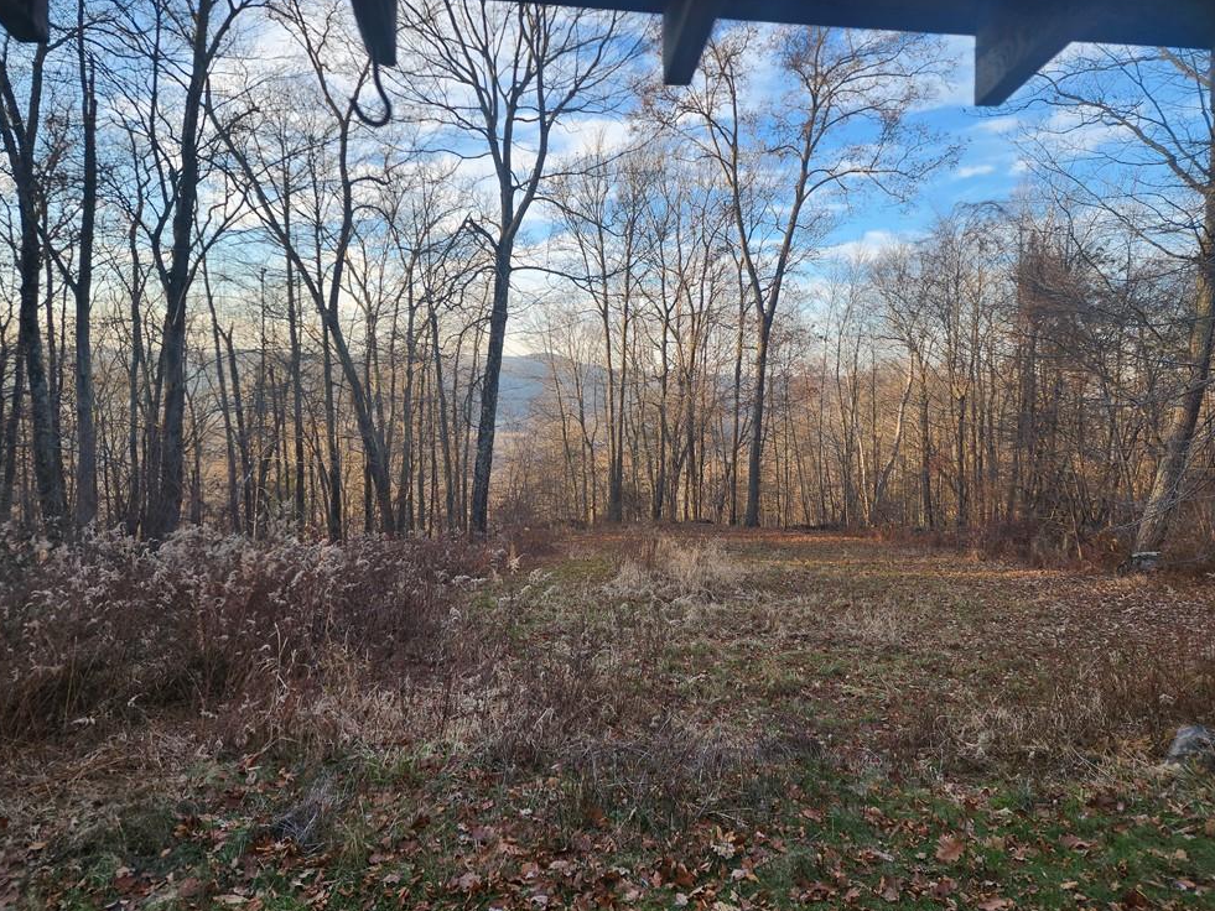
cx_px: 622
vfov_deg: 56.8
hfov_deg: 71.6
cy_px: 462
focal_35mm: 24
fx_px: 842
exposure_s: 1/180
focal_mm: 6.4
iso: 16
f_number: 1.8
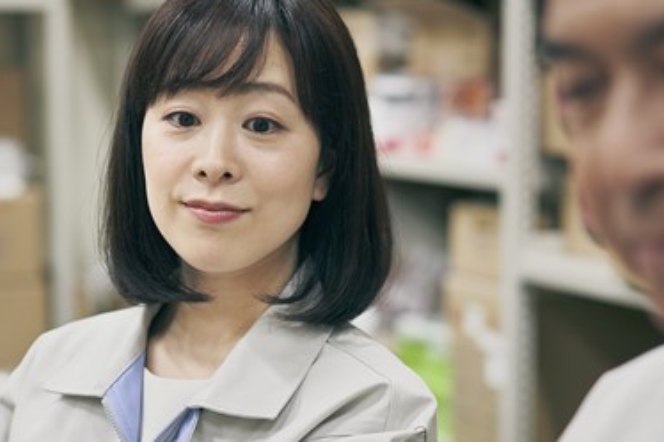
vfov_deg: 12.9
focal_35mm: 106
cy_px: 351
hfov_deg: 19.2
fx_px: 1954
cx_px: 206
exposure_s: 1/200
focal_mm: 55
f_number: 2.2
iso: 800
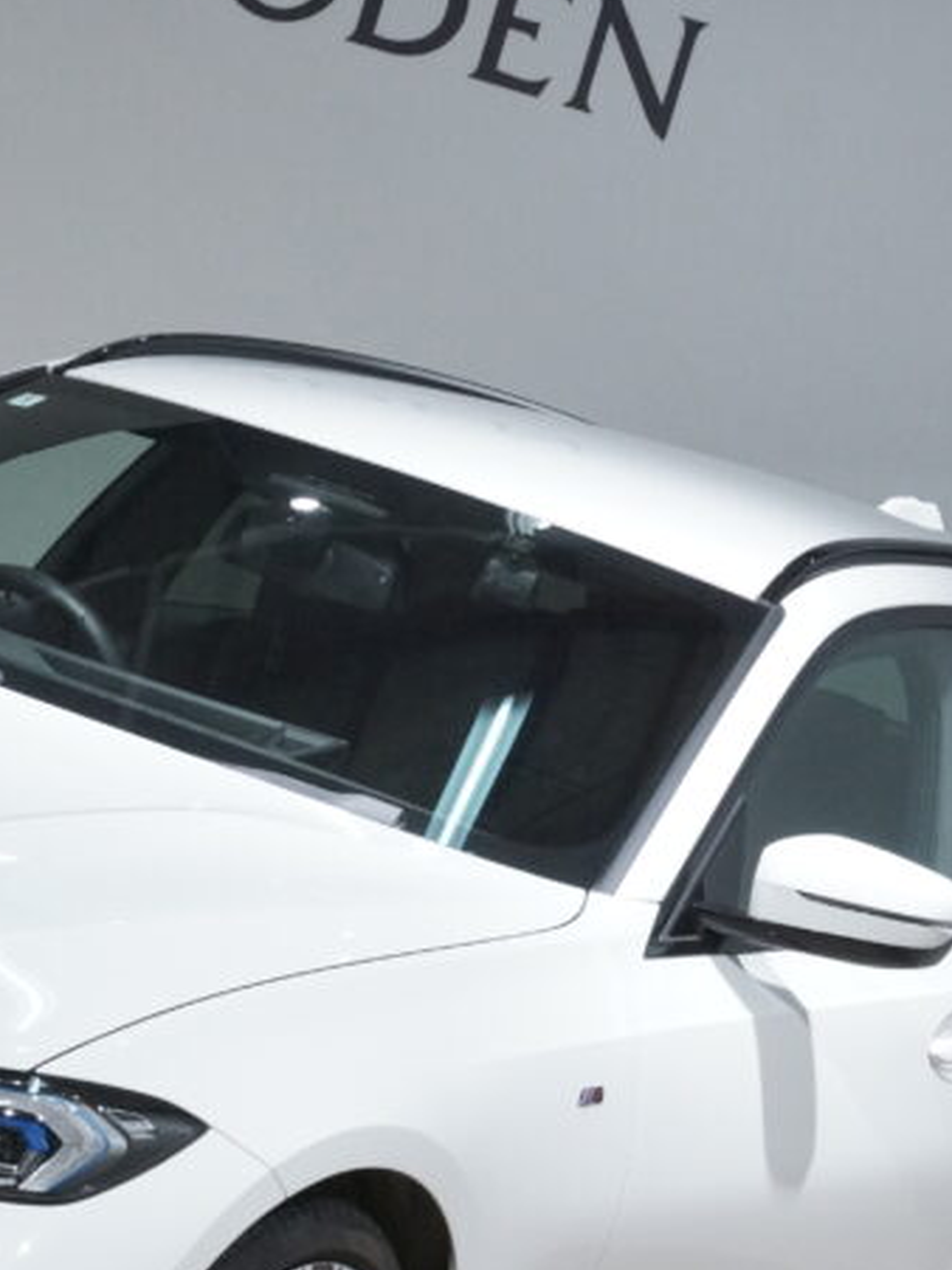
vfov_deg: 12.0
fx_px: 6017
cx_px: 62
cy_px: 828
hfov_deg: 9.0
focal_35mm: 164
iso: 1600
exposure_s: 1/60
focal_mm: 50
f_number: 8
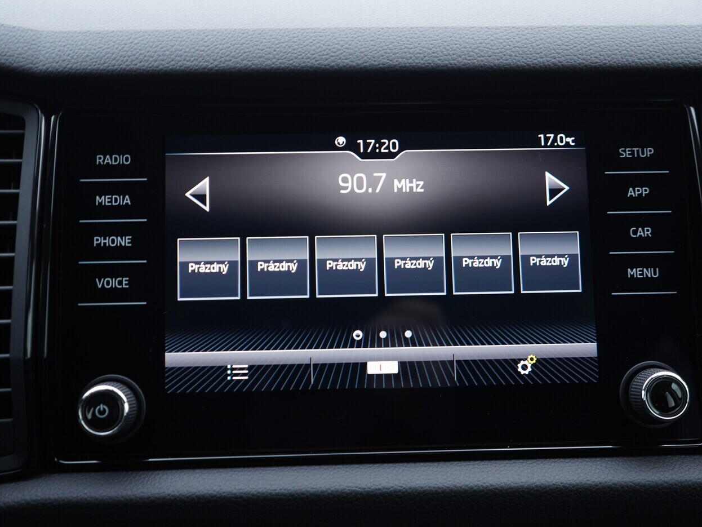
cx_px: 346
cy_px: 257
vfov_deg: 36.0
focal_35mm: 40
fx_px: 811
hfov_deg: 46.8
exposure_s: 1/40
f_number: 2.8
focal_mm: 24
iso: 200
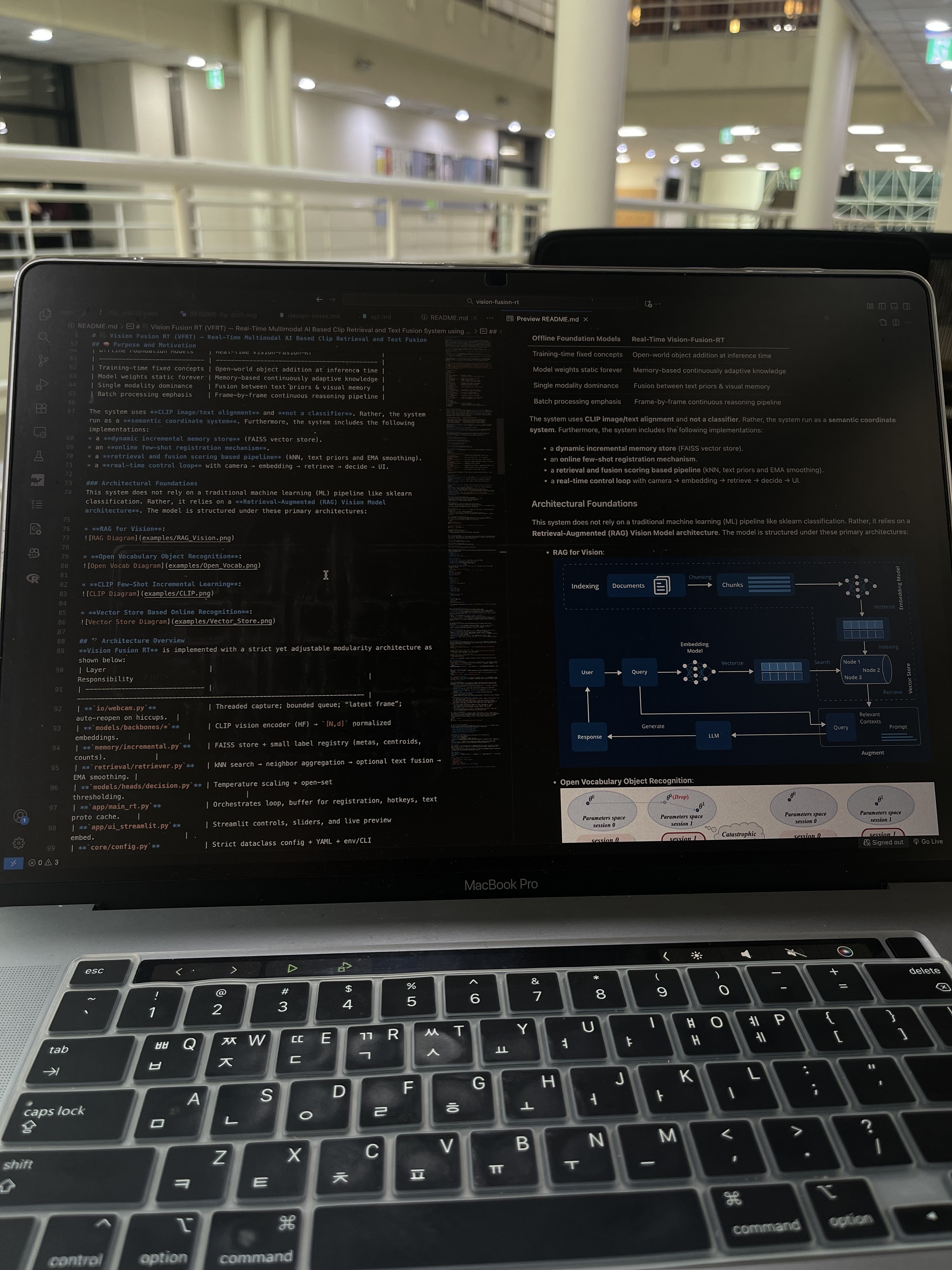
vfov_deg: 69.4
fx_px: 917
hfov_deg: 54.9
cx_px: 476
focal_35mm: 25
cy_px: 635
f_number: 1.6
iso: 64
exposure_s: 1/60
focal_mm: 5.1
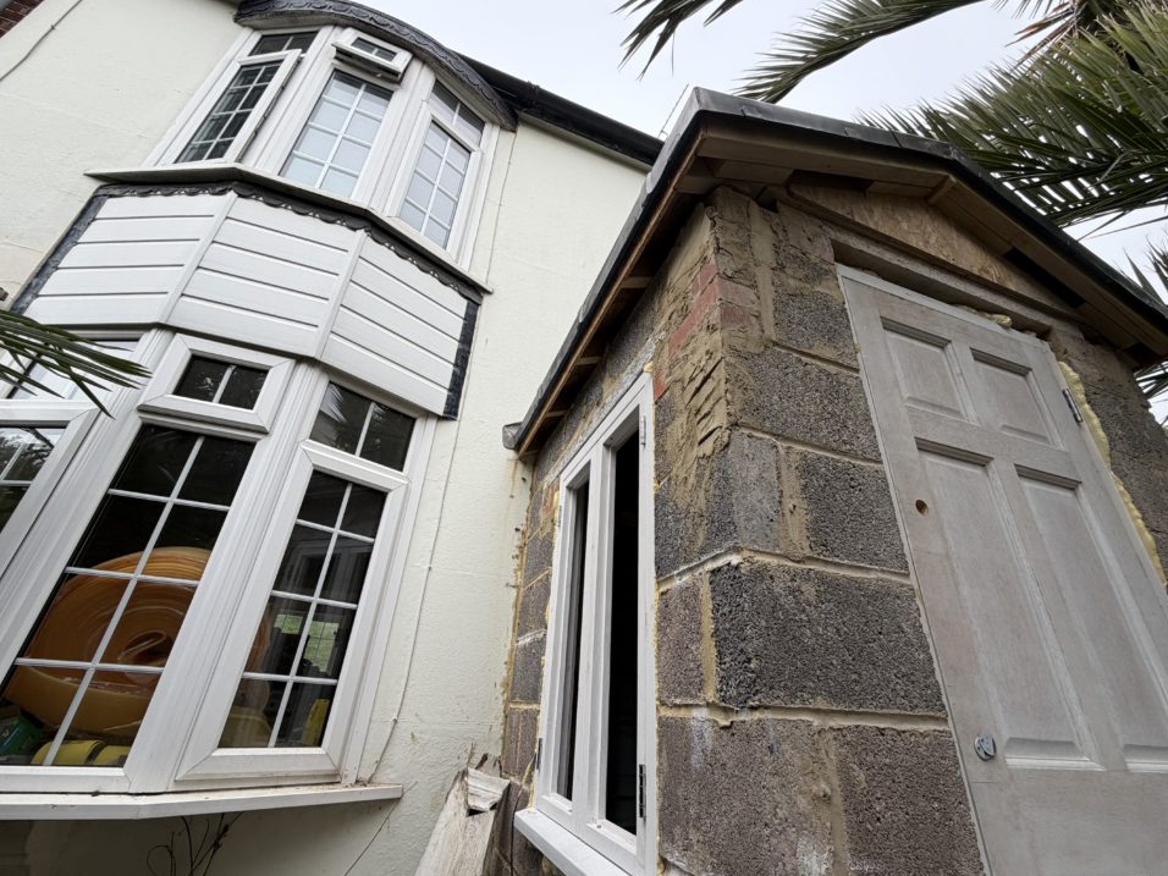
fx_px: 506
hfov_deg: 98.2
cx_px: 596
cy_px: 451
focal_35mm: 15
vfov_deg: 81.7
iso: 50
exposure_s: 1/333
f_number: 2.2
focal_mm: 2.22
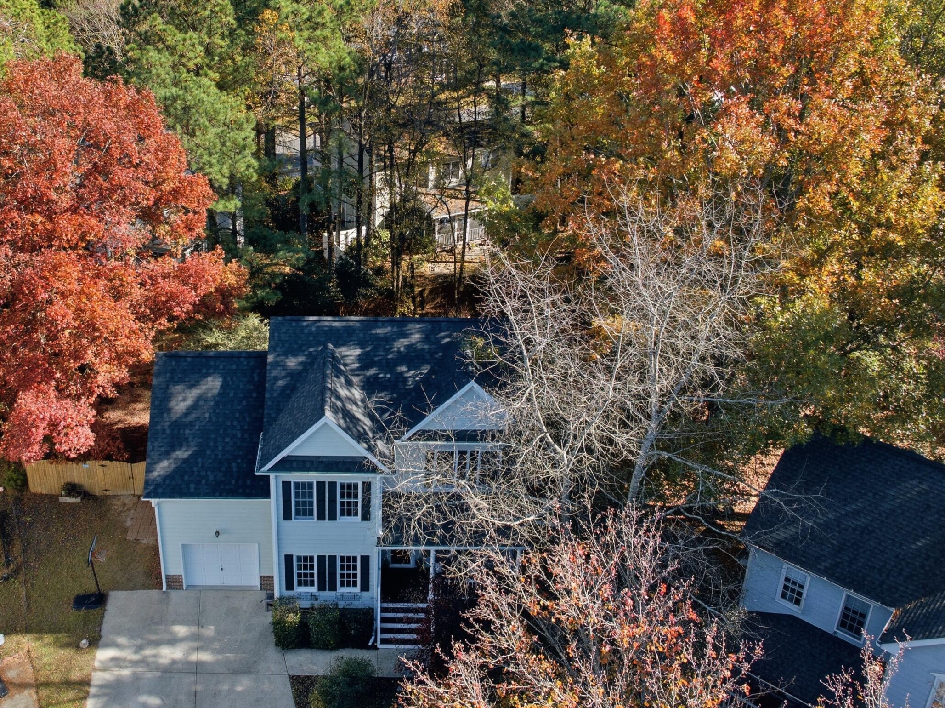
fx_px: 955
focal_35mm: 35
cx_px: 351
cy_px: 267
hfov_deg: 52.1
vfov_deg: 40.4
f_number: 2.8
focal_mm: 12.3
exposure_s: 1/2500
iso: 240
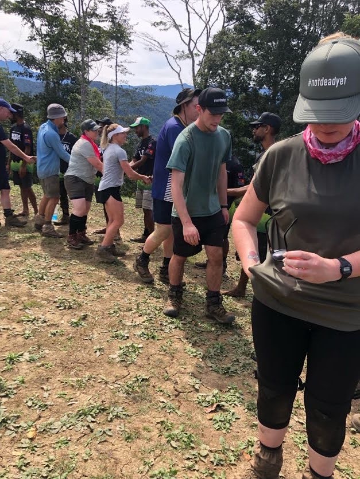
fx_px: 388
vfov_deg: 63.4
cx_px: 180
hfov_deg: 49.7
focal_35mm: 28
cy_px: 240
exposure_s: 1/600
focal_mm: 3.99
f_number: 1.8
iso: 20
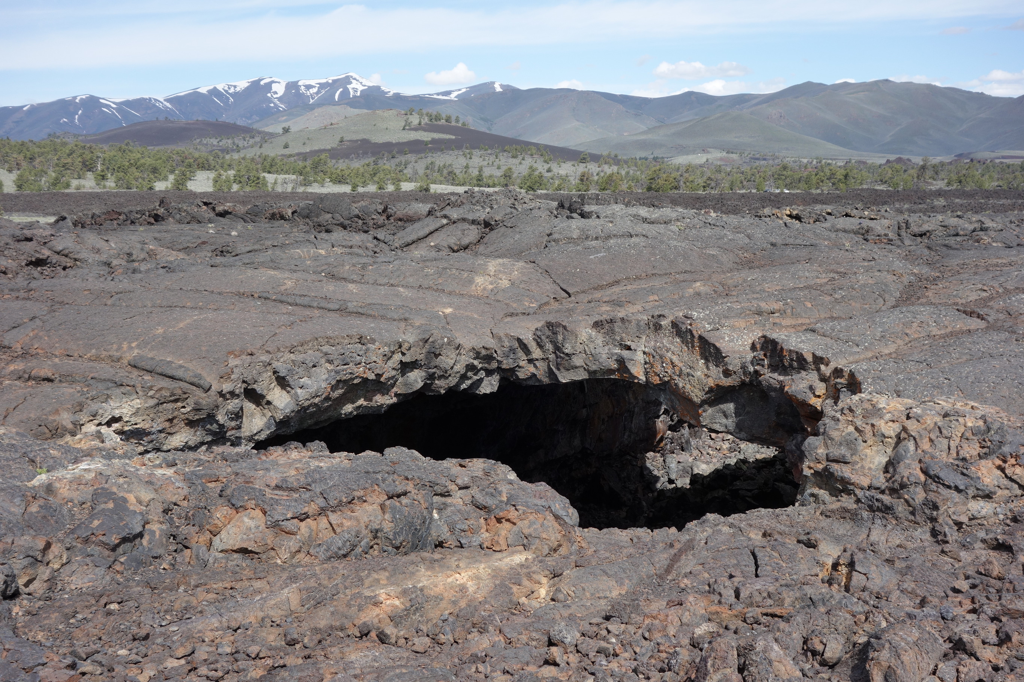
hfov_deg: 44.5
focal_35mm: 44
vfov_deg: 30.5
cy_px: 341
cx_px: 512
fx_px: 1251
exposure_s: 1/400
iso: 125
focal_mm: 16.2
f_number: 5.6
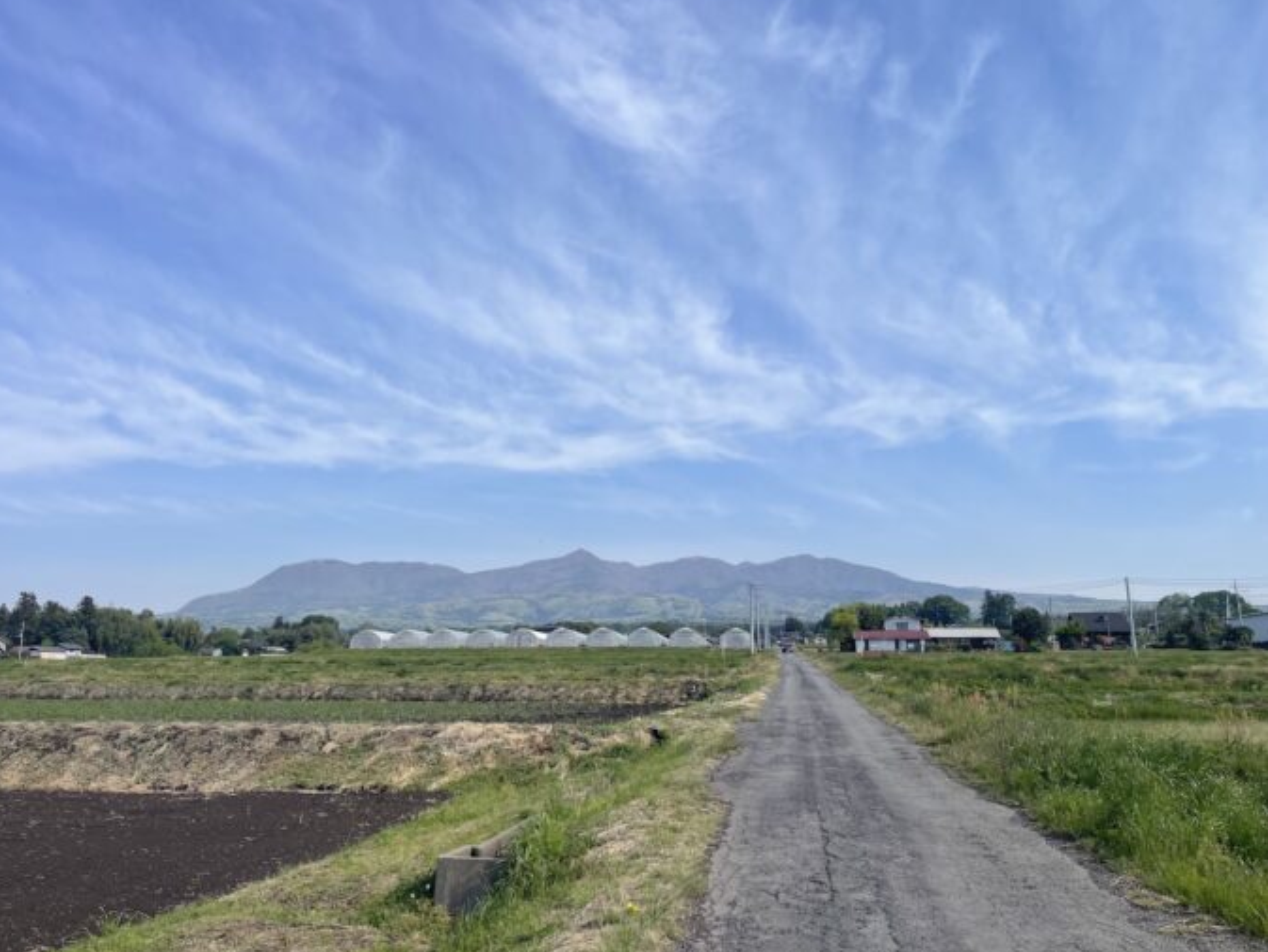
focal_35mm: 26
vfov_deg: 53.1
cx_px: 610
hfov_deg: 67.3
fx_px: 953
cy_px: 465
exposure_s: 1/4717
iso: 32
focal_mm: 5.1
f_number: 1.6
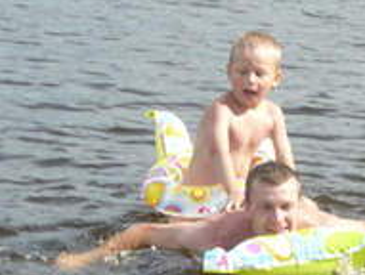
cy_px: 262
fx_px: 2483
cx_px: 275
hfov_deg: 8.4
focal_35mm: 235
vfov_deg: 6.3
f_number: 5.1
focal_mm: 16.5
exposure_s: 1/250
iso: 100
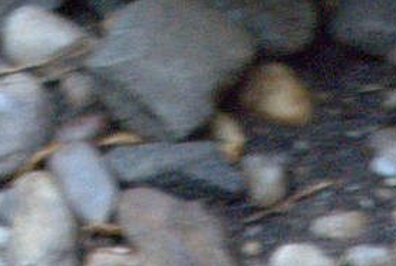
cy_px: -404
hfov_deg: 1.2
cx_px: -55
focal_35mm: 1737
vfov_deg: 0.8
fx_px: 19138
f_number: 6.3
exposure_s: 1/60
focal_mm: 200
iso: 3200
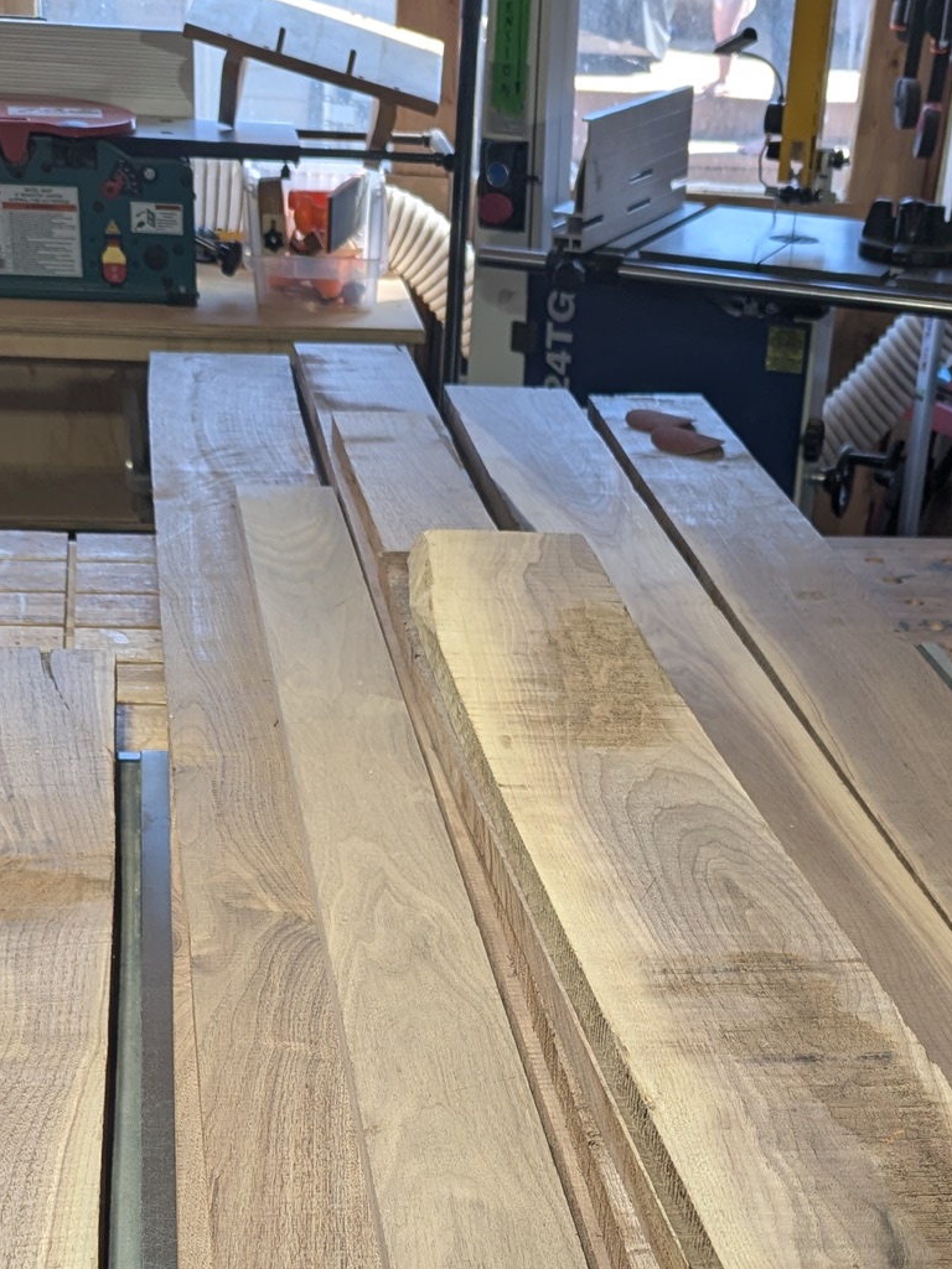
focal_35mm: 60
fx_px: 2200
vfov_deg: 30.1
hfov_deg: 24.4
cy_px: 1248
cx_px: 543
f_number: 1.85
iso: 38
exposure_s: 1/120
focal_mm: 6.81
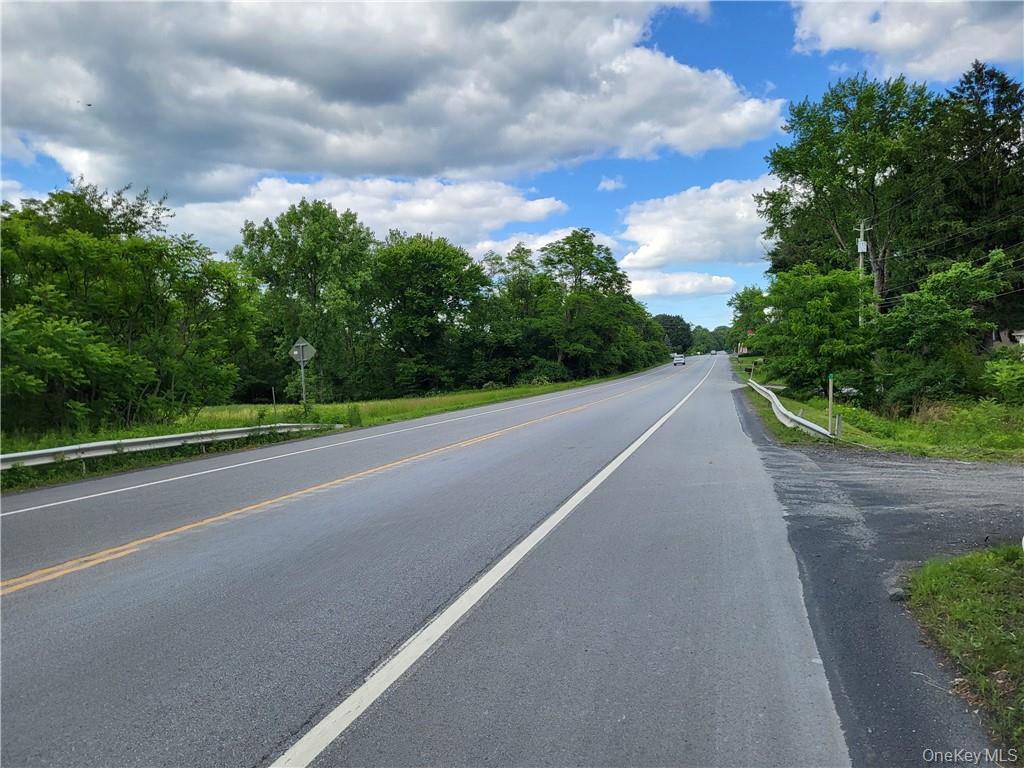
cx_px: 512
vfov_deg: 53.1
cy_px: 384
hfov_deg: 67.3
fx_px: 769
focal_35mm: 26
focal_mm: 5.4
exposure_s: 1/1160
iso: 40
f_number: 1.8
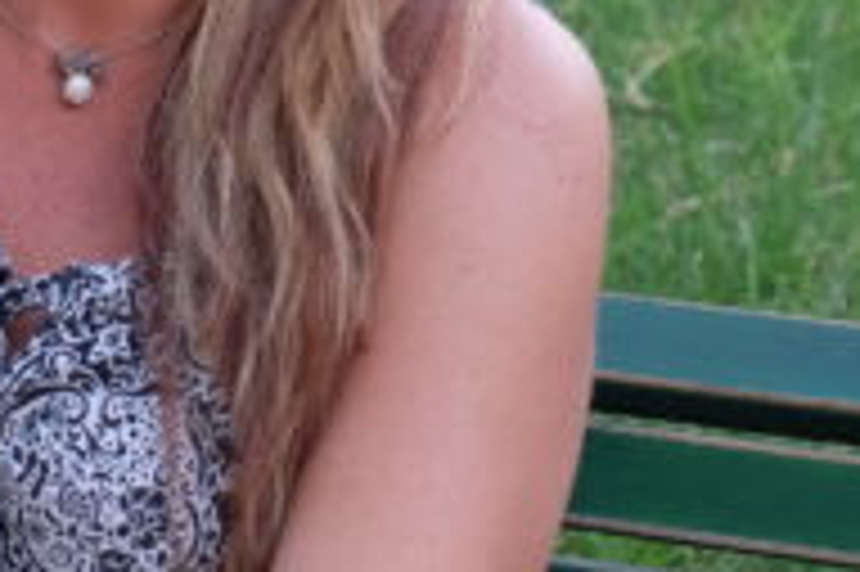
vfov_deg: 6.0
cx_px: 162
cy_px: 79
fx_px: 5490
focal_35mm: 230
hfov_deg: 8.9
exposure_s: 1/240
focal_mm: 36.6
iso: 800
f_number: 5.6
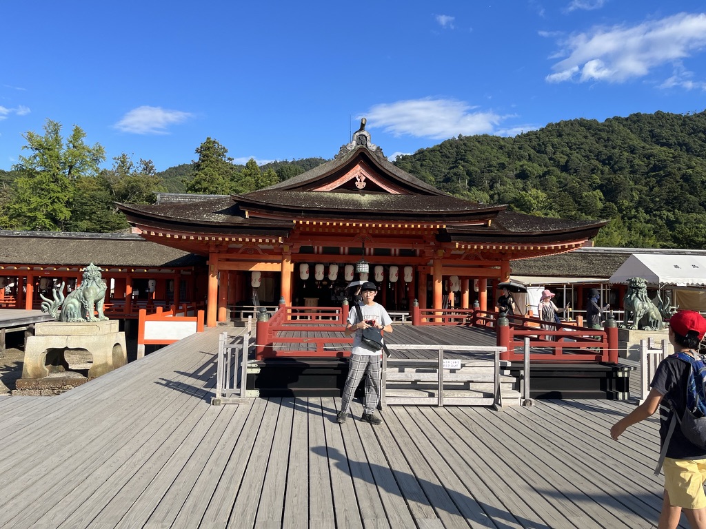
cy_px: 264
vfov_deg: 53.1
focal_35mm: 26
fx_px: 530
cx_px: 353
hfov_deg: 67.3
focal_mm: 5.1
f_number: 1.6
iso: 50
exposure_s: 1/2268
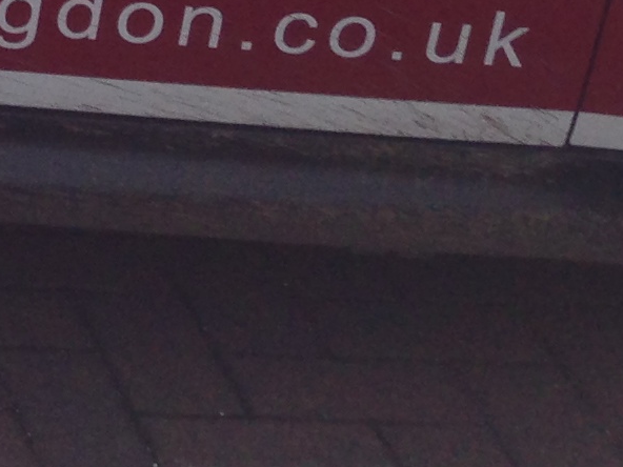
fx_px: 3276
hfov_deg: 9.5
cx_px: -922
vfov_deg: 7.6
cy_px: -671
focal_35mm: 182
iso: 50
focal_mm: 4.13
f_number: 2.4
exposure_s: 1/1205
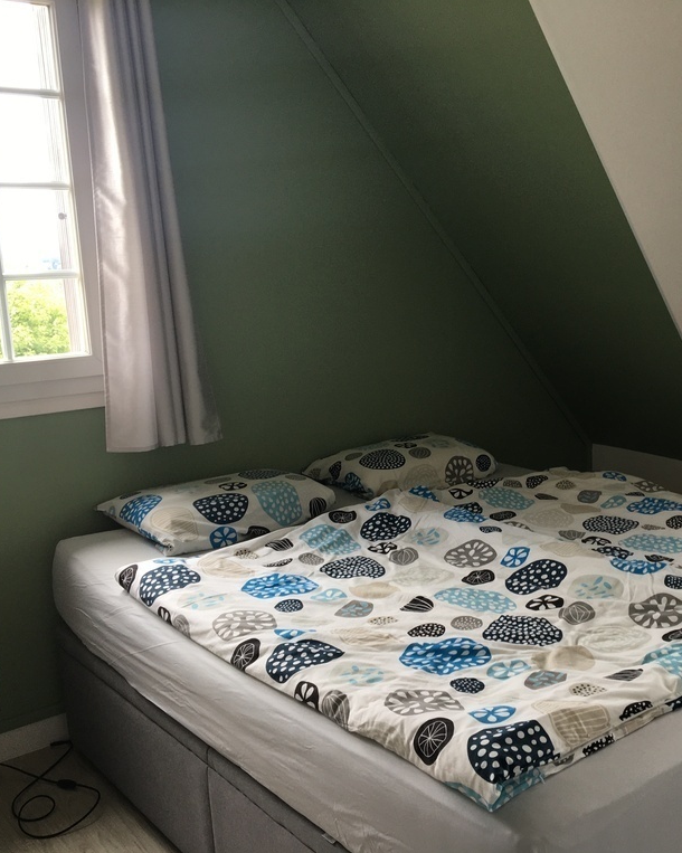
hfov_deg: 38.4
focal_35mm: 38
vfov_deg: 47.9
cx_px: 485
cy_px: 428
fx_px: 959
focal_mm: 4.15
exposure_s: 1/100
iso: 25
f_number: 2.2
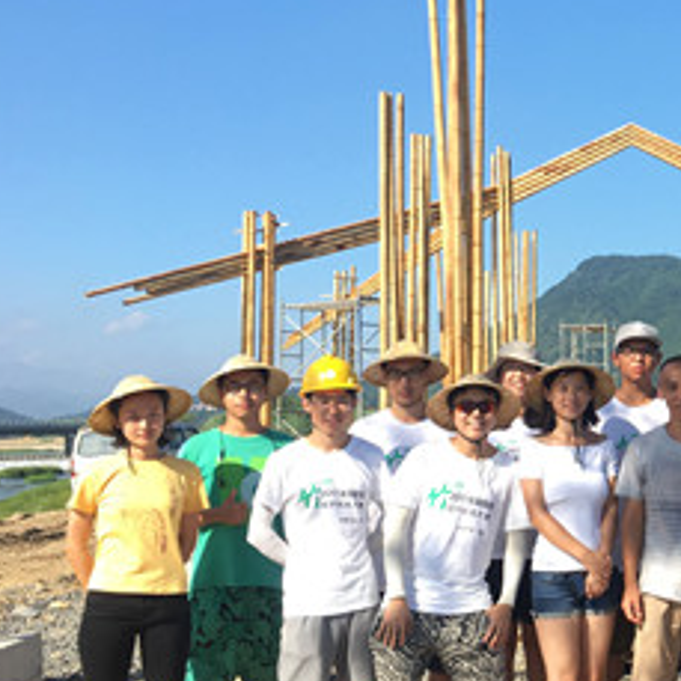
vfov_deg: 30.5
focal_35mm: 56
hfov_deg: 28.2
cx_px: 720
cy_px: 305
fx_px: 1246
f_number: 2.2
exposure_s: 1/686
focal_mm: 4.15
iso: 25
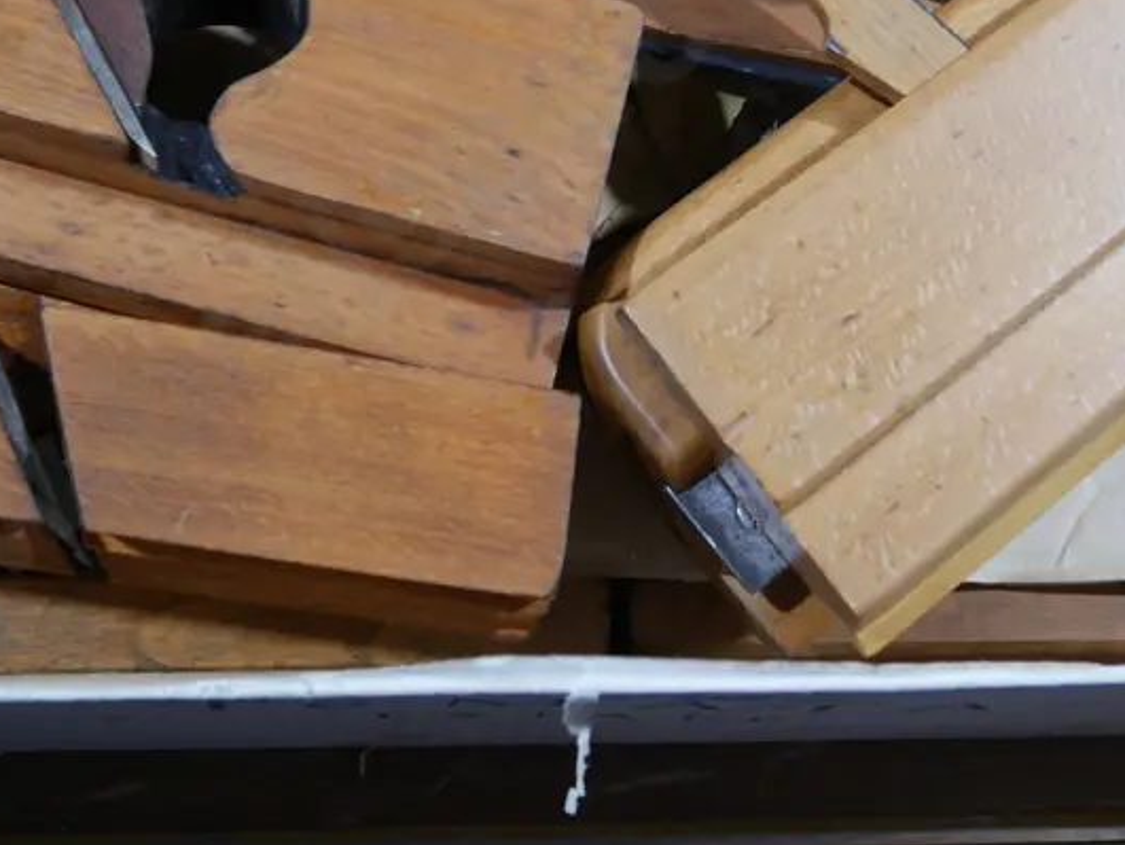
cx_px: 587
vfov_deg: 26.2
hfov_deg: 35.5
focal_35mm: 54
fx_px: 1756
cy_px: 86
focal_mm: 14
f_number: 3.5
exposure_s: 1/60
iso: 320
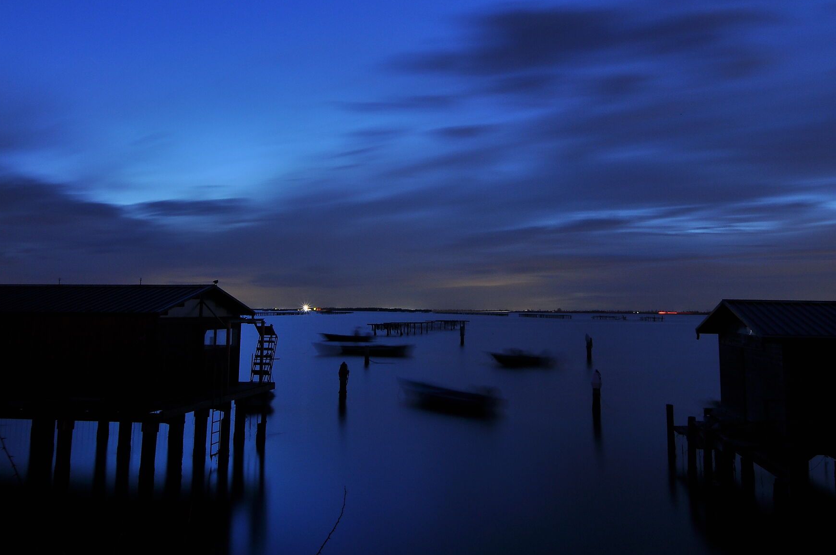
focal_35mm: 33
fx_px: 765
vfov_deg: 39.5
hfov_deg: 57.2
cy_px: 201
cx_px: 445
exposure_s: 173
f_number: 16
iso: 200
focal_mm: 16
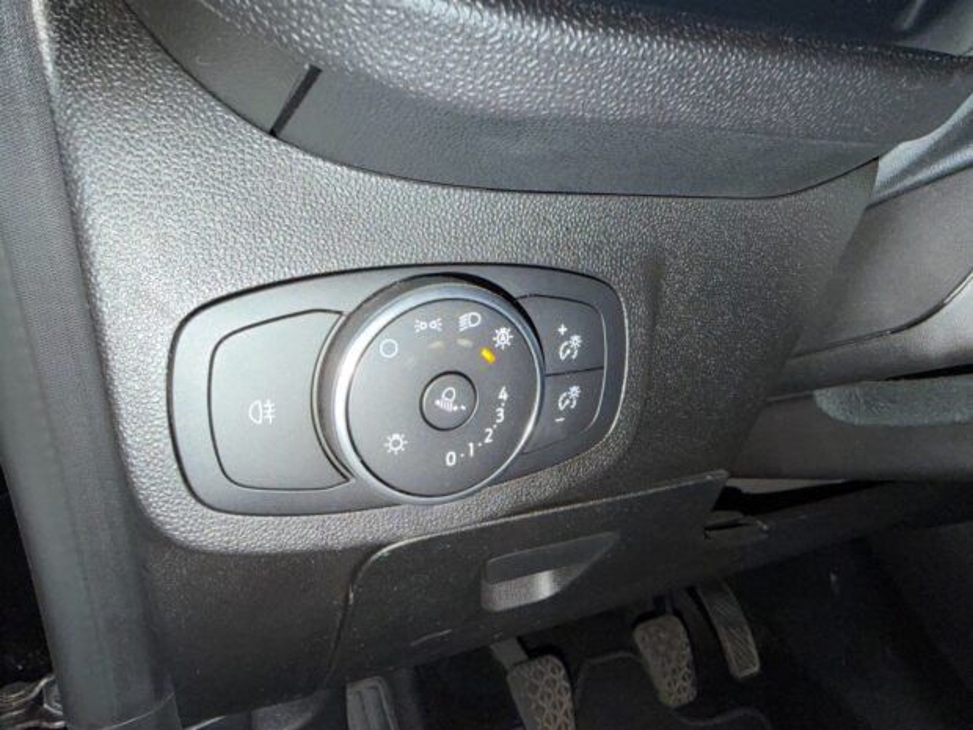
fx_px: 675
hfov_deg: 71.6
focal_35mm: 24
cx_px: 486
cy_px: 365
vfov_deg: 56.8
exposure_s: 1/50
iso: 80
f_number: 2.2
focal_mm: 2.22
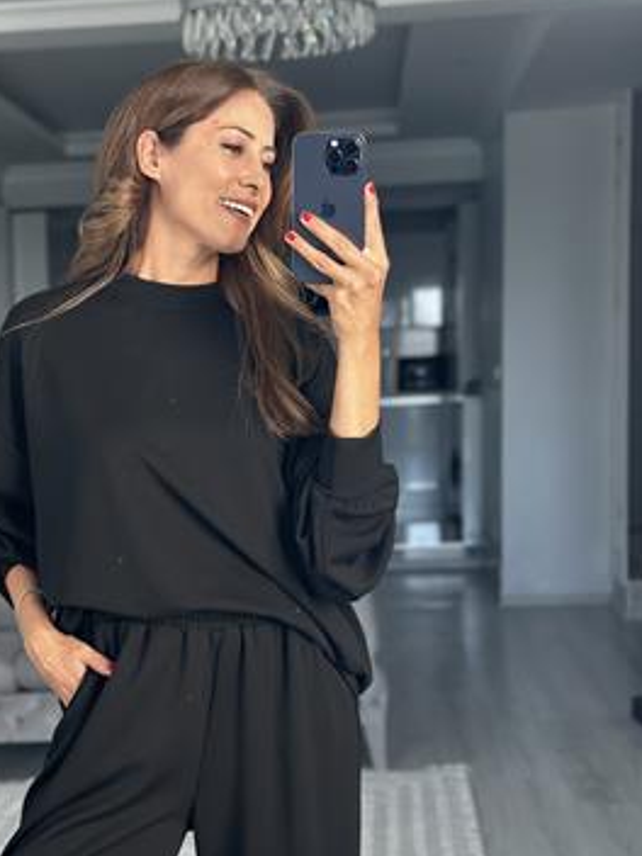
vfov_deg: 28.1
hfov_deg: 21.2
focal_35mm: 69
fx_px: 1706
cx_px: 214
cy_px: 508
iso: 100
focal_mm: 6.86
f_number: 1.78
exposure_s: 1/172
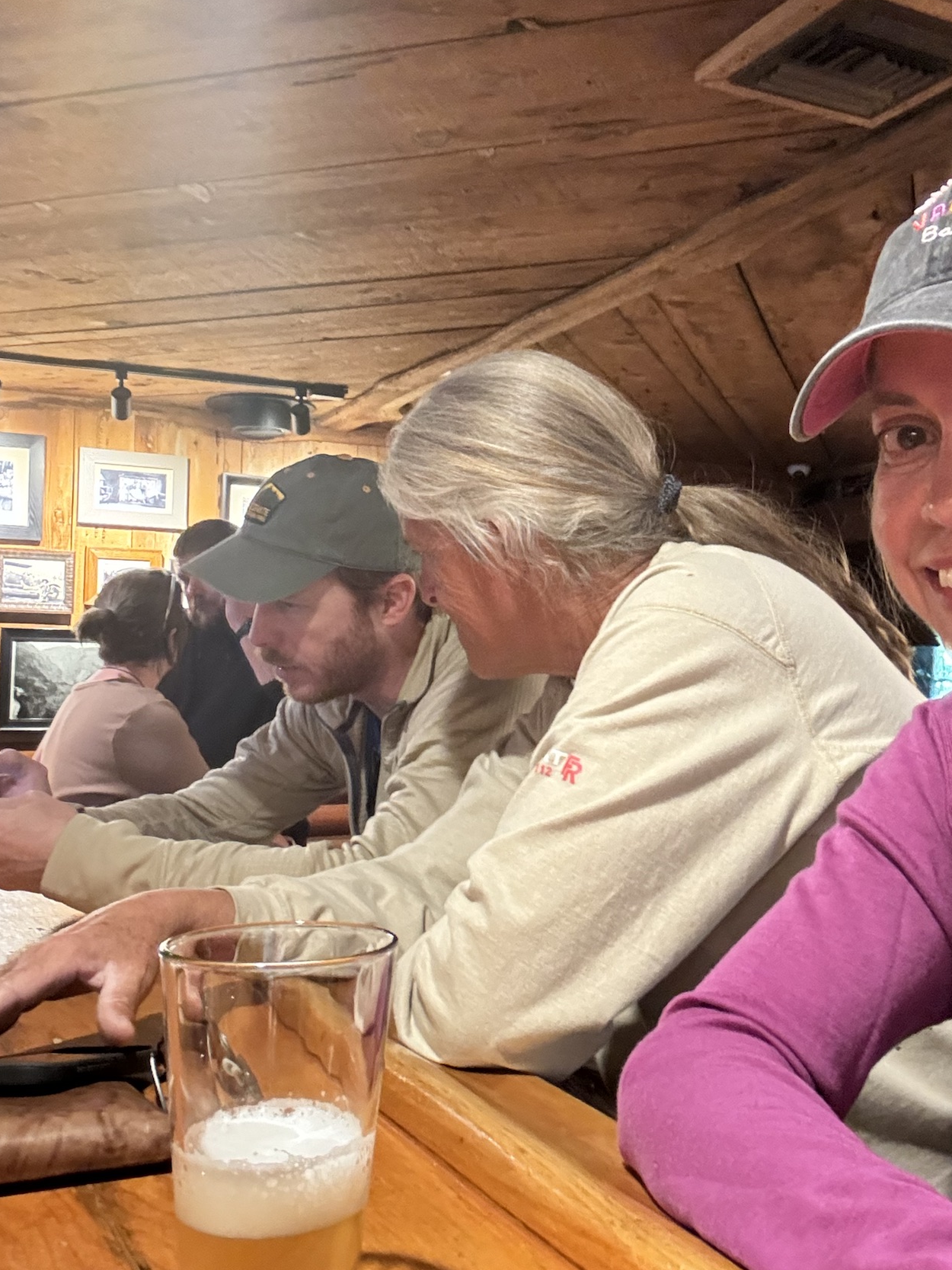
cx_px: 542
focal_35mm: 36
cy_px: 606
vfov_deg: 51.3
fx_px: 1320
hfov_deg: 39.6
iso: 640
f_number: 1.9
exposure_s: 1/30
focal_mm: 2.69
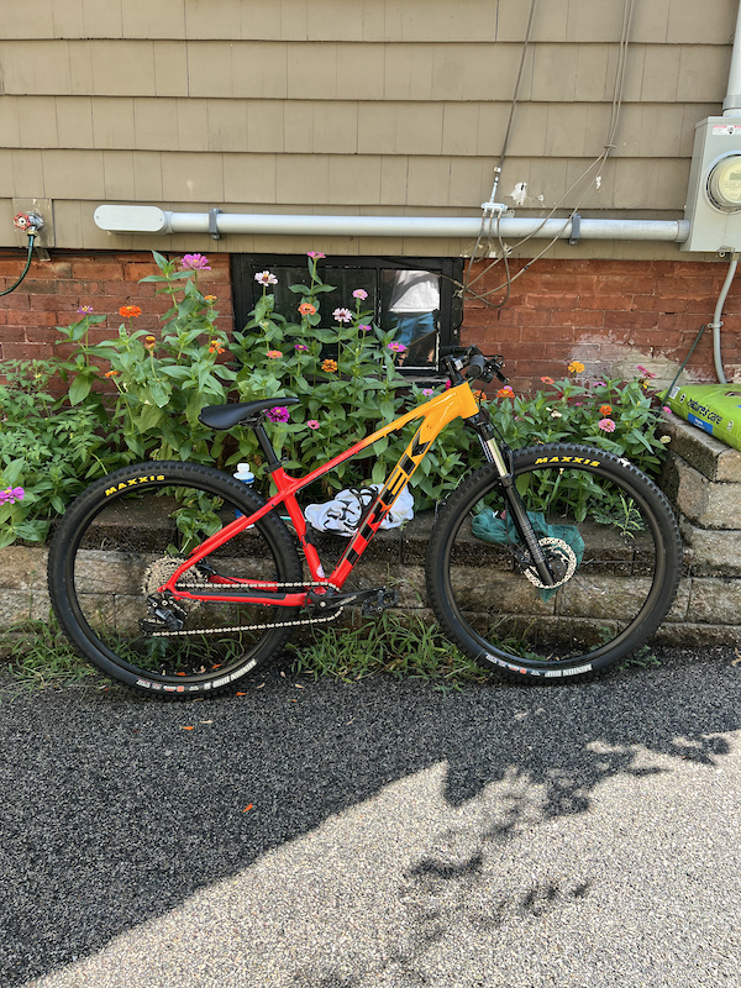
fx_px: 742
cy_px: 494
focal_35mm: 26
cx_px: 370
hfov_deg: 53.1
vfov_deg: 67.3
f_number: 1.5
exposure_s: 1/271
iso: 50
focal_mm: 5.7
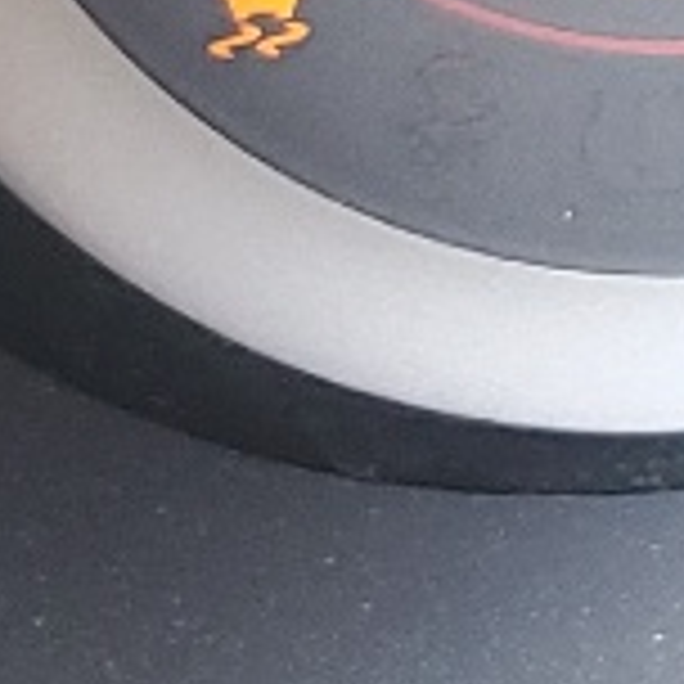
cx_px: 2259
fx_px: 5410
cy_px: -1107
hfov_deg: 6.4
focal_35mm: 242
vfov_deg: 6.8
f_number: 1.5
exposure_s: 1/60.2
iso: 75
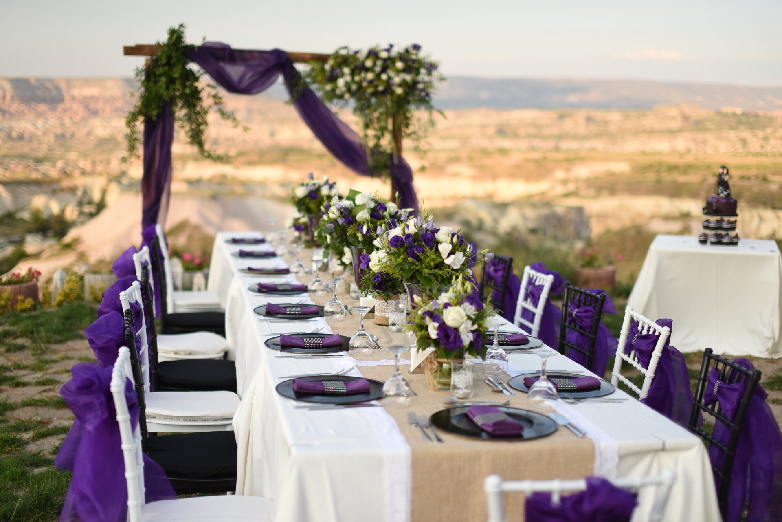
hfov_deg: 39.6
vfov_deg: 27.0
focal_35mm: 50
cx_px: 391
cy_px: 261
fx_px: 1086
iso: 250
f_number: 1.4
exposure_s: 1/5000
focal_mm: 50
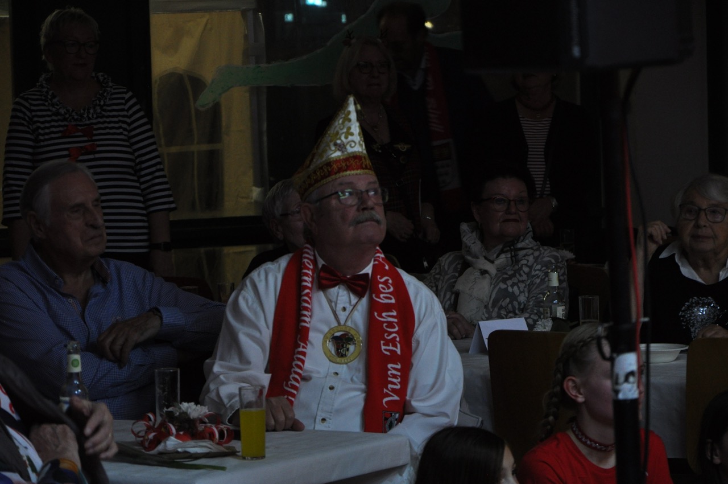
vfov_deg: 8.7
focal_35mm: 158
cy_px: 242
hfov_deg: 13.1
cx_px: 364
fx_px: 3181
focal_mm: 105
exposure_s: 1/30
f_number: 5.6
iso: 800
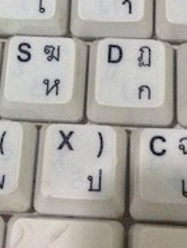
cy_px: -59
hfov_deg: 13.4
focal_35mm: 111
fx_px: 798
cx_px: 67
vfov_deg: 16.8
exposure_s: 1/20
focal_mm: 4.12
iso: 250
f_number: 2.4
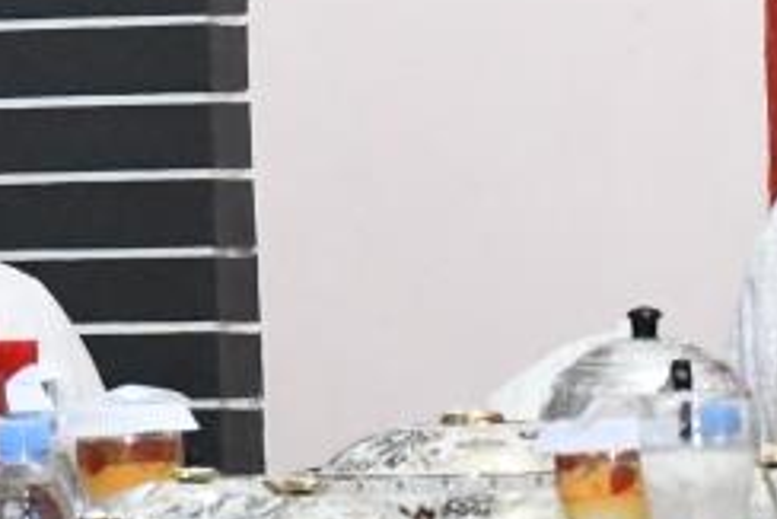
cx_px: 143
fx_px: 10862
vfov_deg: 2.7
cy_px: 428
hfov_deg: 4.1
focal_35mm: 503
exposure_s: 1/250
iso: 12800
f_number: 5.3
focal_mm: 80
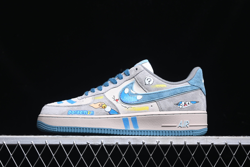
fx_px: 521
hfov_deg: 27.0
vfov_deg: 18.2
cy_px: 84
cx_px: 125
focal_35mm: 75
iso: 160
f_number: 6.3
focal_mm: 50
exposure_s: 1/60
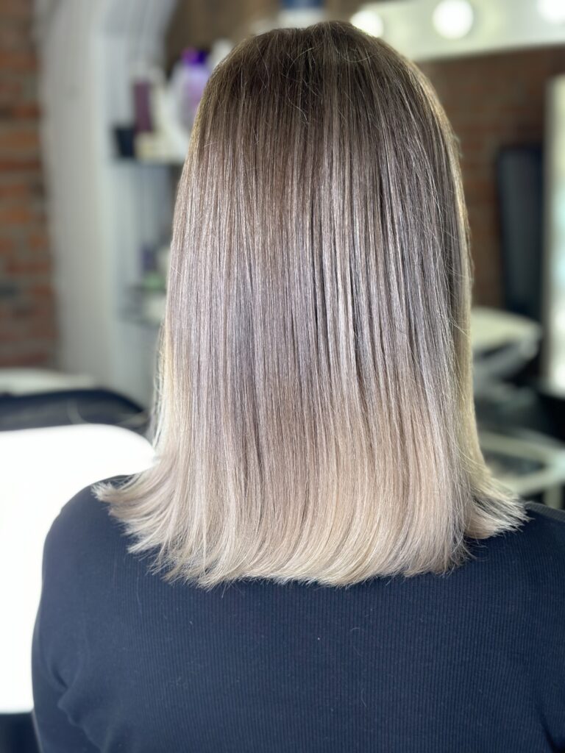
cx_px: 282
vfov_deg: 39.7
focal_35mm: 48
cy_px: 376
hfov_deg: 30.3
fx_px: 1045
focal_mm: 6.86
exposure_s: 1/129
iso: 80
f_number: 1.78
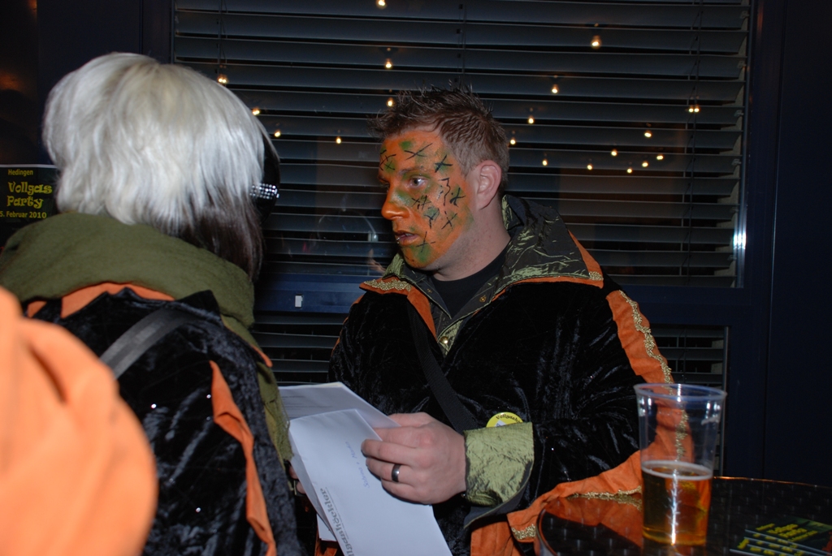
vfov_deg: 34.3
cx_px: 416
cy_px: 278
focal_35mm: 39
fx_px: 902
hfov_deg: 49.5
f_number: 4
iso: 200
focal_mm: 26
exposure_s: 1/60
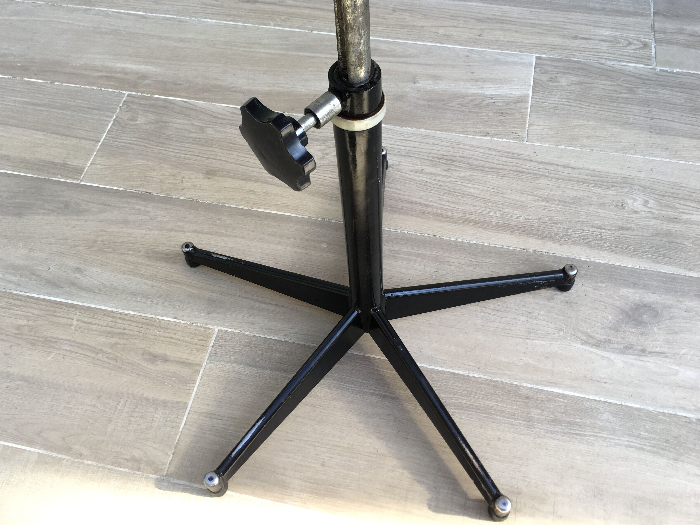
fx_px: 607
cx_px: 347
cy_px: 258
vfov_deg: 46.8
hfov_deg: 60.0
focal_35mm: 30
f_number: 2.2
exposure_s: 1/100
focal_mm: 4.15
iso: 25
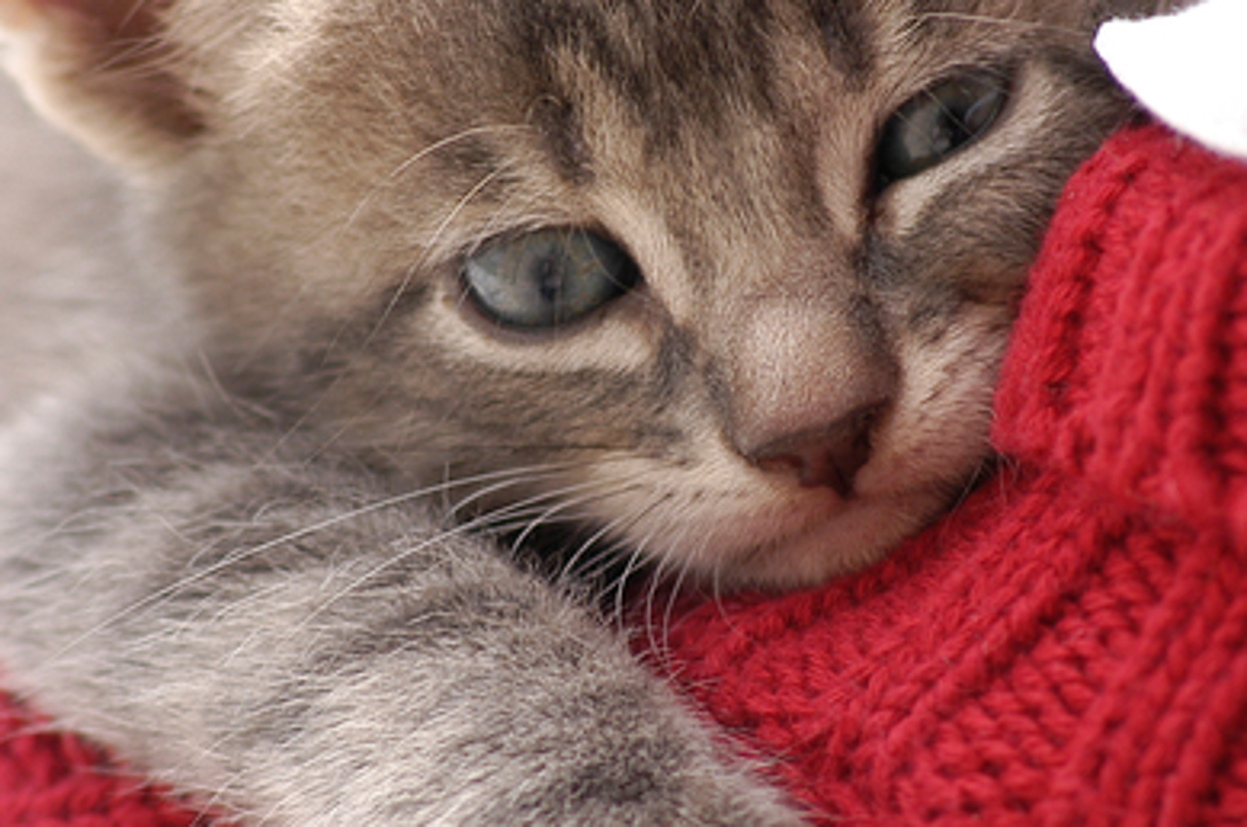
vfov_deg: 3.1
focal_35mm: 442
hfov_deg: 4.7
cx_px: 617
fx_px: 15288
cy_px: 458
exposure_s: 1/350
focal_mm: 135
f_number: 5
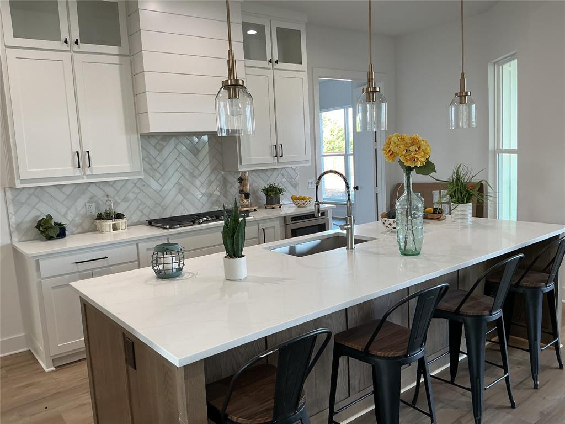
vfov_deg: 48.2
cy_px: 212
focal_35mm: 29
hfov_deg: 61.7
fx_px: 473
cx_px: 282
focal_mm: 3
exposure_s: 1/60
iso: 50
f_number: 1.8
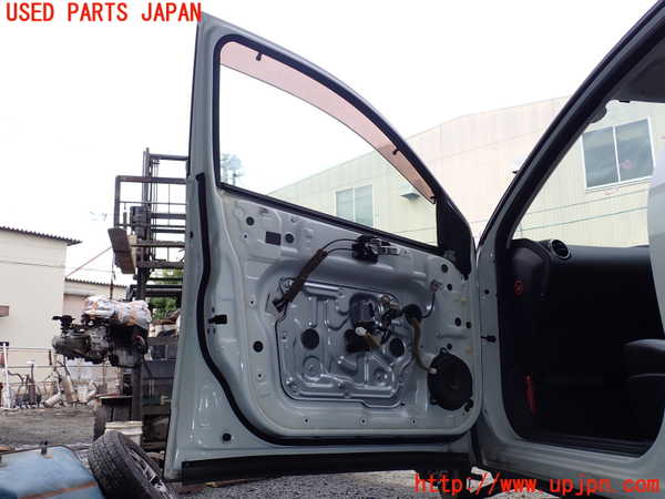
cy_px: 250
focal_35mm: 30
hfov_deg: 60.0
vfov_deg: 46.8
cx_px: 332
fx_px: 576
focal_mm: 5.4
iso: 100
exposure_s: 1/400
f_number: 3.2
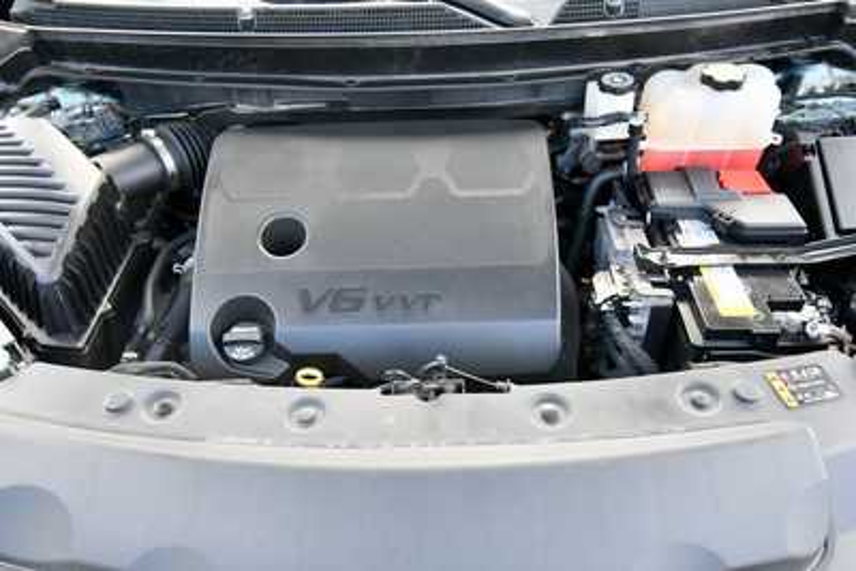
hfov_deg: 61.9
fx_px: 714
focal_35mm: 30
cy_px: 286
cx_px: 428
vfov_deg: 43.6
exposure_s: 1/160
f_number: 5.6
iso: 800
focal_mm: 20
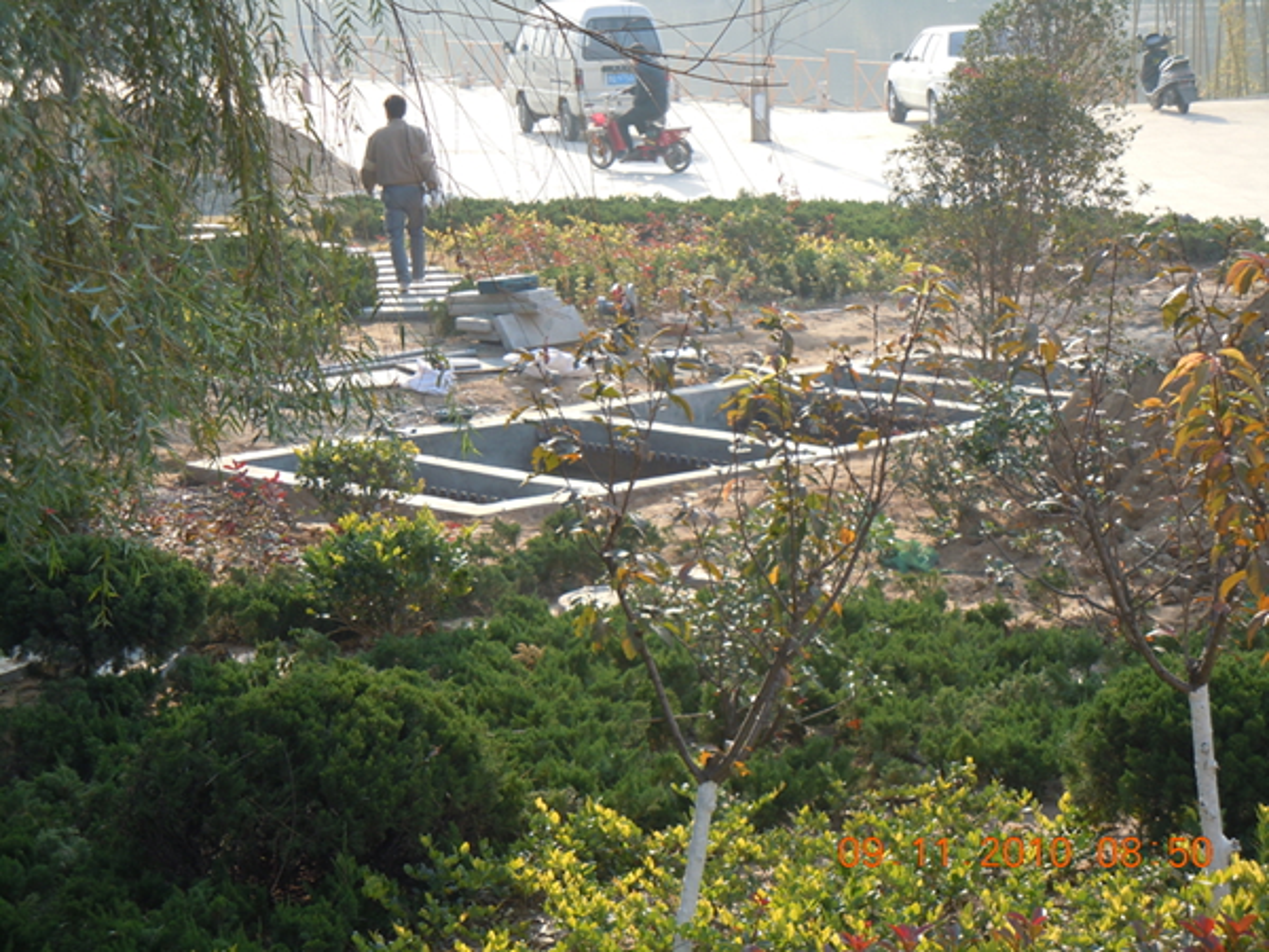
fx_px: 3739
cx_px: 634
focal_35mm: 102
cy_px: 476
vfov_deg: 14.5
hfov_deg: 19.3
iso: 100
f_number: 4.5
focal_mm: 18.3
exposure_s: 1/160
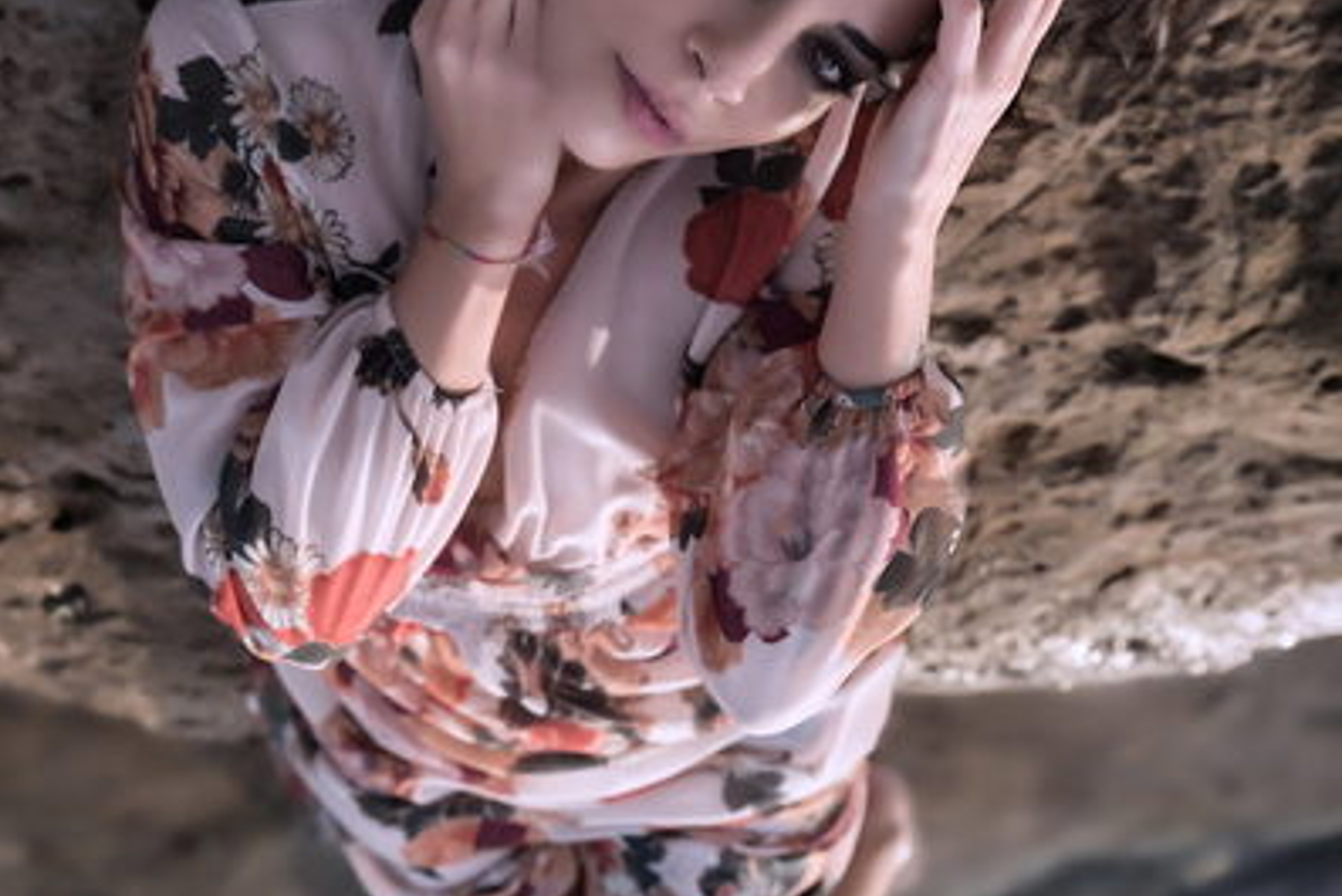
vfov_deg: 20.0
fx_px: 2536
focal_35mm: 68
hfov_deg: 29.6
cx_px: 668
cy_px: 412
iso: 200
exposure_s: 1/1250
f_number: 4
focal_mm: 45
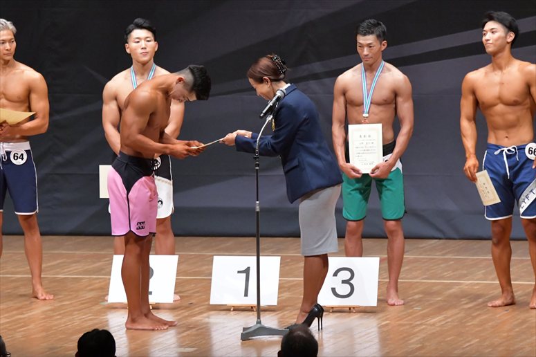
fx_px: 3795
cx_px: 268
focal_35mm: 255
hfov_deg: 8.1
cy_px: 178
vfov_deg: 5.4
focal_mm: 170
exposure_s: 1/400
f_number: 5.6
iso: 8000
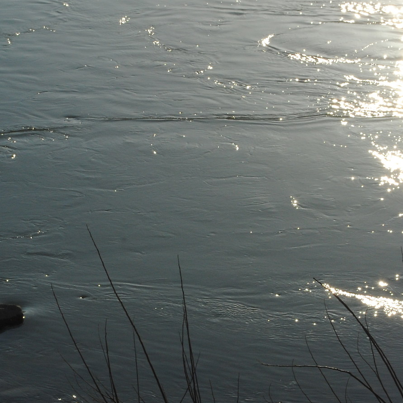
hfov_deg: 9.2
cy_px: 261
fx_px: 2491
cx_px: 109
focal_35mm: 189
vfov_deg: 9.2
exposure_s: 1/320
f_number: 18
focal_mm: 55
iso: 220
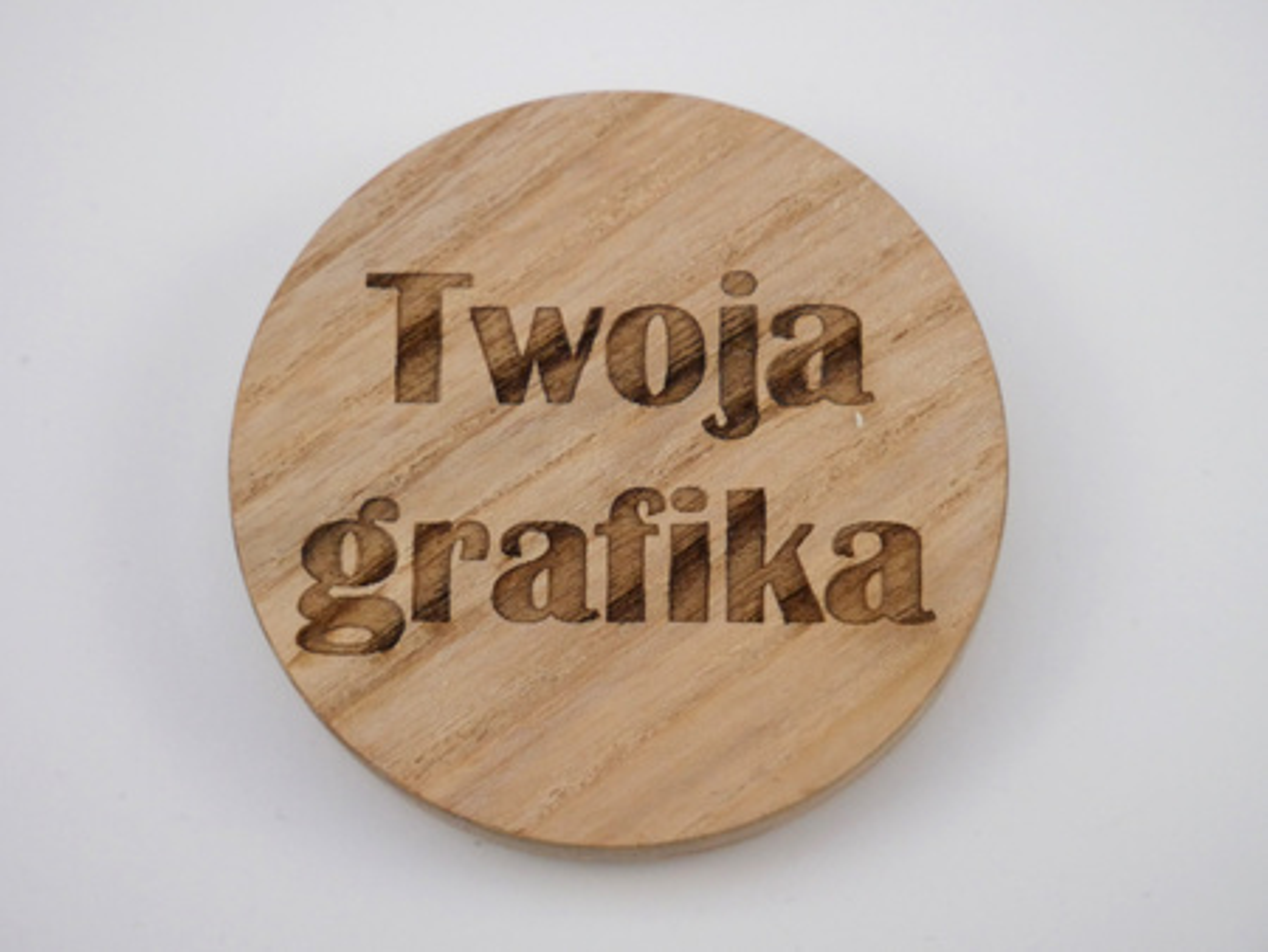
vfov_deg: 13.0
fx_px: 4178
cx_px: 634
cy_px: 476
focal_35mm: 114
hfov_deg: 17.3
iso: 2500
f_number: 5.6
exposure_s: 1/1300
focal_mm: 57
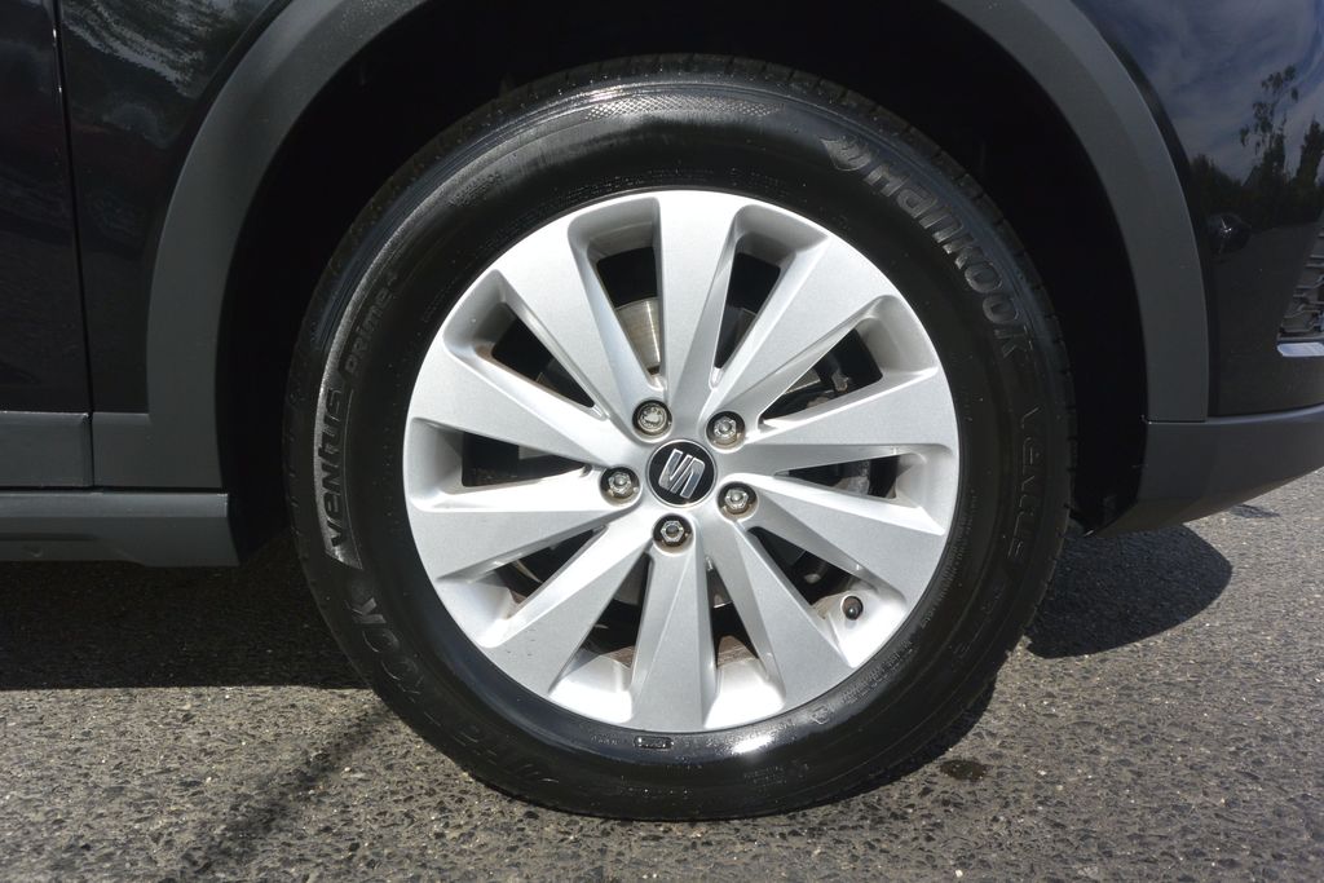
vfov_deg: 47.9
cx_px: 662
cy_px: 442
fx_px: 993
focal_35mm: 27
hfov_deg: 67.4
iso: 160
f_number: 5.6
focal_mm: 10
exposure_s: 1/1000
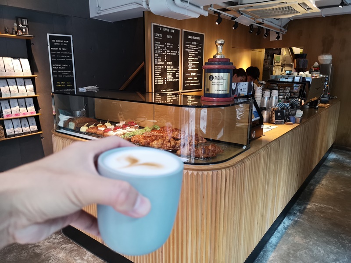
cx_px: 176
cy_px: 132
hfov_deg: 65.3
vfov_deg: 51.4
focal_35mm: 27
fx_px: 274
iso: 160
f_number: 1.8
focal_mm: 3.95
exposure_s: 1/50
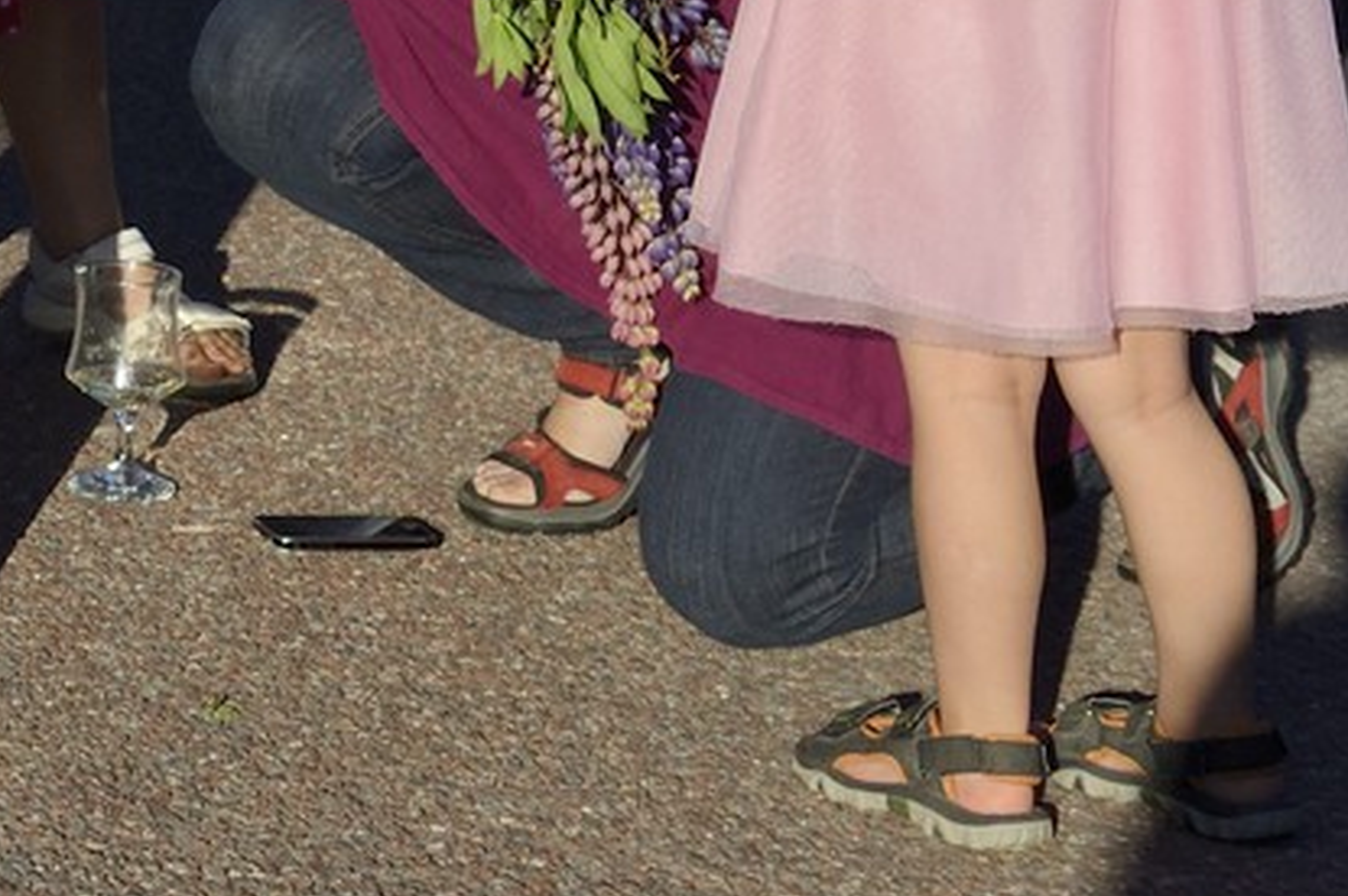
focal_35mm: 185
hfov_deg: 10.4
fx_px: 6922
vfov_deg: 7.2
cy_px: -760
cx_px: -1186
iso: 200
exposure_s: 1/320
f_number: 10
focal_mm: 48
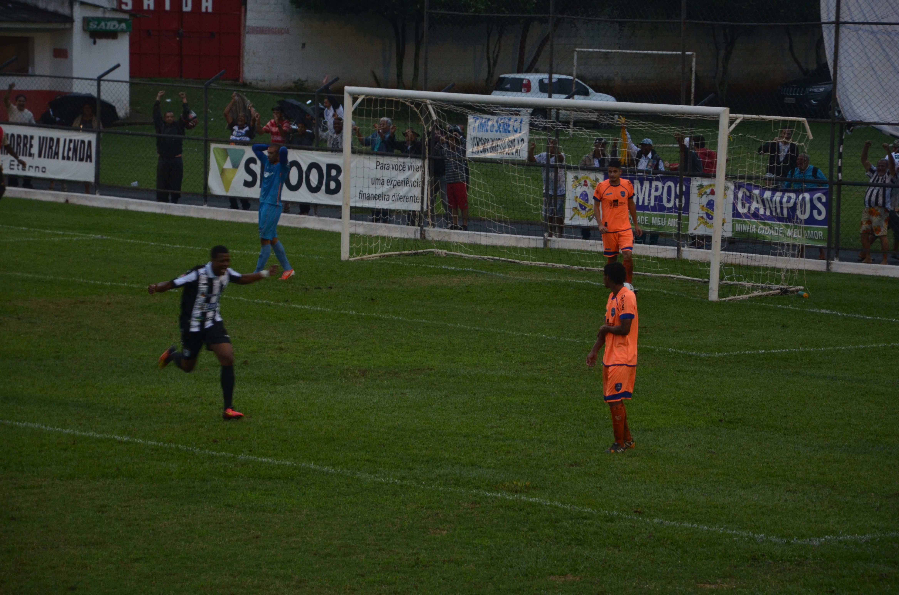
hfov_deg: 12.4
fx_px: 4150
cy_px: 283
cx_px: 459
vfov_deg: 8.2
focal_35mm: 167
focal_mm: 105
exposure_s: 1/100
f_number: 5.6
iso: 640
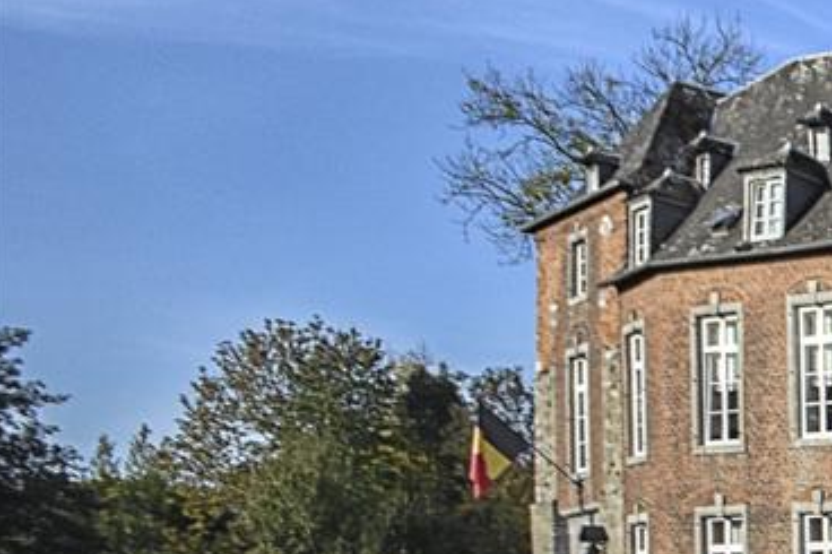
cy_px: 724
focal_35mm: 66
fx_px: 1525
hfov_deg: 17.1
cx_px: 1822
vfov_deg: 19.0
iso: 200
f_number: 9
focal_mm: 10
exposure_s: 1/320
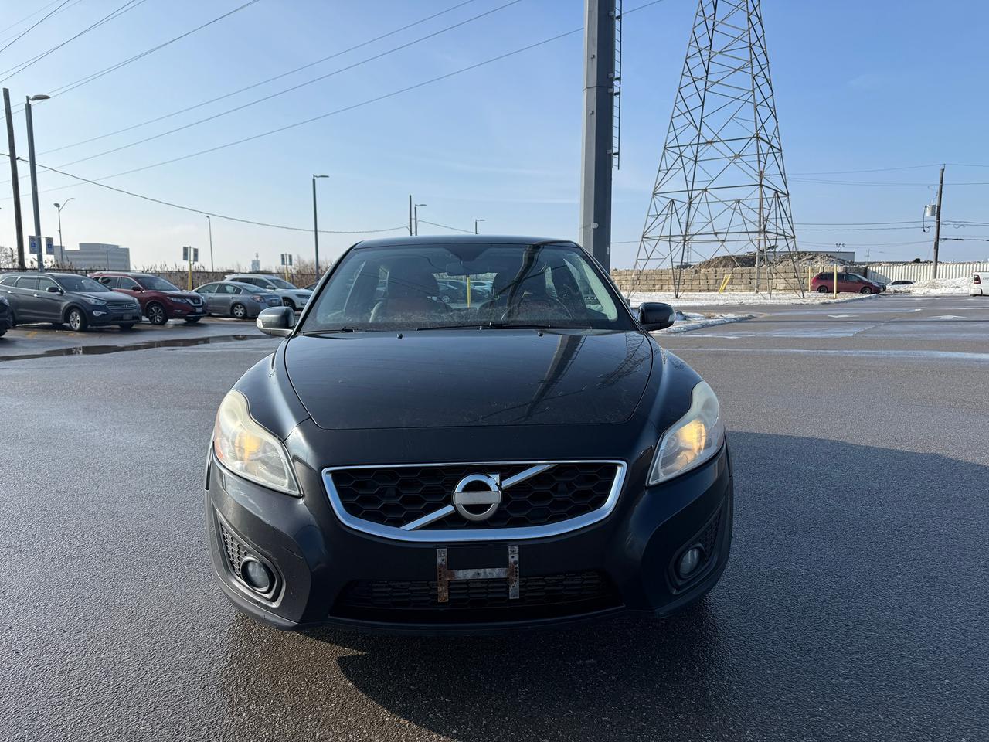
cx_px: 494
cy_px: 371
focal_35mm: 24
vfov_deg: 56.8
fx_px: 686
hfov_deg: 71.6
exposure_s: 1/4975
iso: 80
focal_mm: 6.76
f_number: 1.78
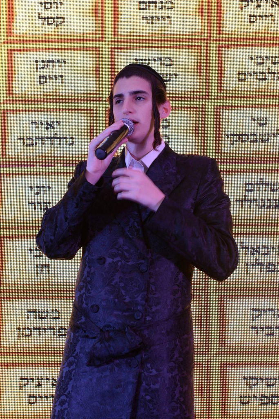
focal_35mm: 70
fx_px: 813
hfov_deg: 19.5
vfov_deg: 28.8
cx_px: 140
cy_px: 210
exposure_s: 1/100
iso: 1600
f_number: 6.3
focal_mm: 70
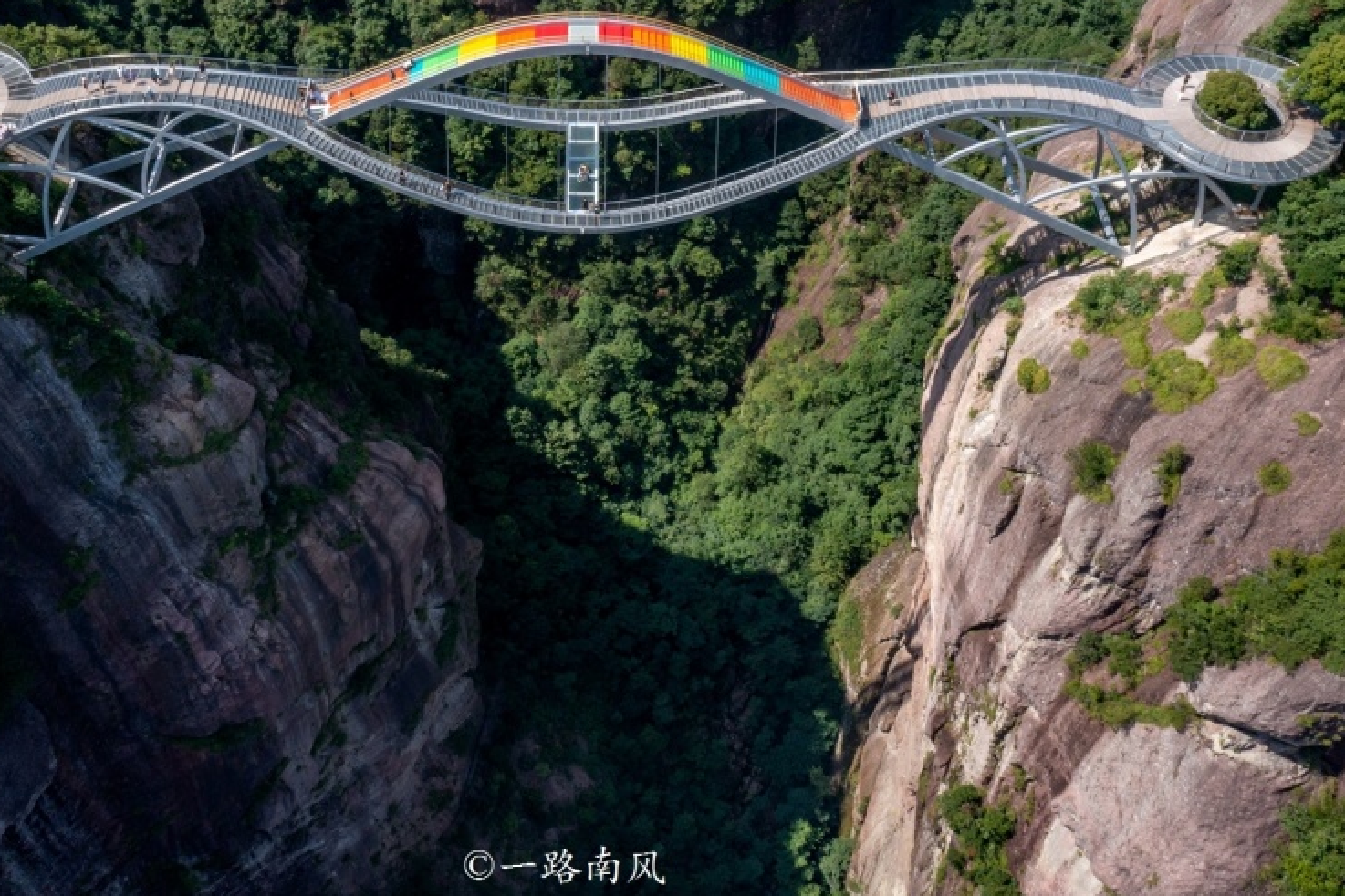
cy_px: 296
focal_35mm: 38
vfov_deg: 34.7
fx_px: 1419
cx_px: 568
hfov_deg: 50.5
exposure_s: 1/100
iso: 100
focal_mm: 10.26
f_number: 11
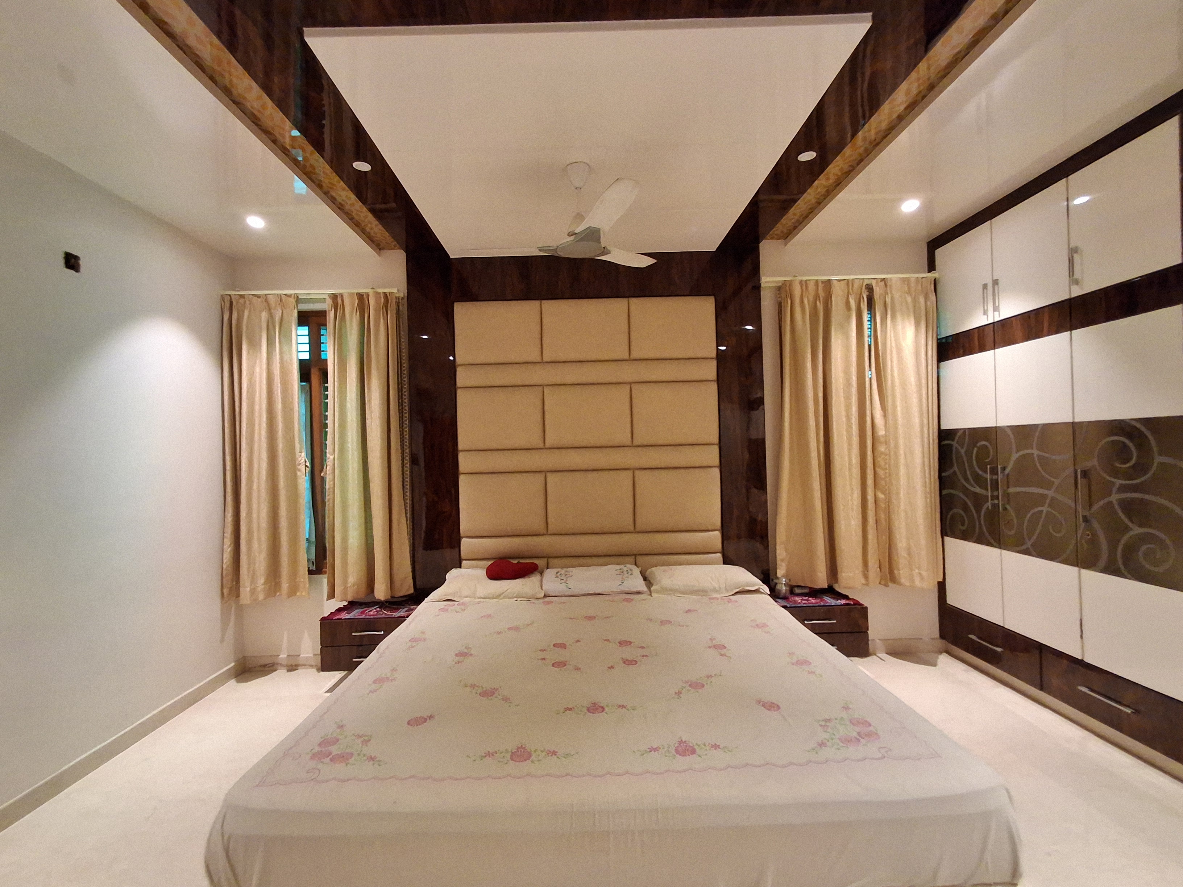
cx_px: 592
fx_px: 547
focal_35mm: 16
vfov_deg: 78.1
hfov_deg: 94.5
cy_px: 444
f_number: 2.2
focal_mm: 1.64
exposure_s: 1/50
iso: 500
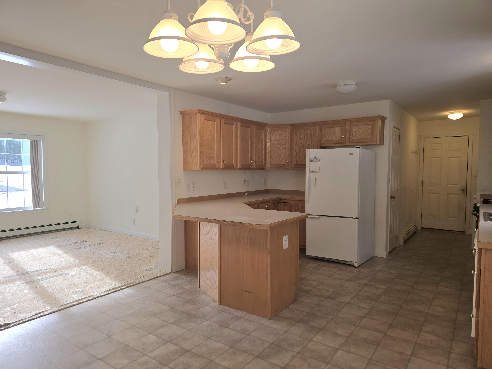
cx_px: 246
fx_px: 327
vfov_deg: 58.9
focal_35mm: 23
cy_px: 184
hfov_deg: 73.9
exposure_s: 1/120
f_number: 1.7
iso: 12
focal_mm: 6.3
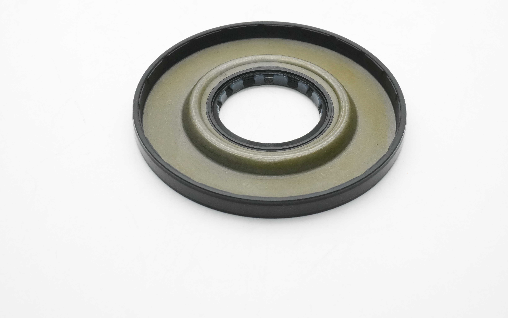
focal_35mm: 62
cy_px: 123
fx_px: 858
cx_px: 271
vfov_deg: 20.9
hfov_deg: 33.0
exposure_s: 1/160
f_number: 11
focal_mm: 32
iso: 2500
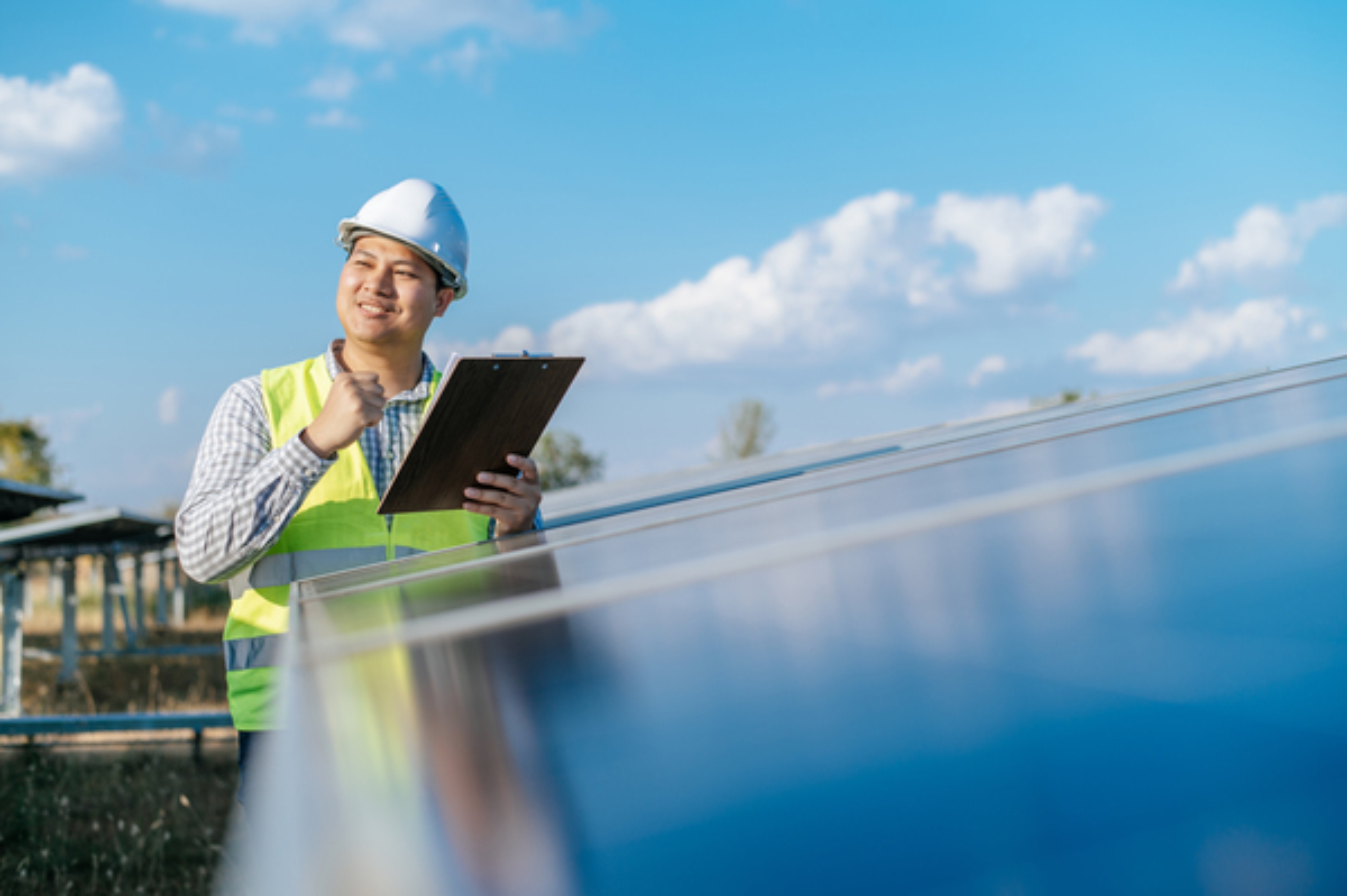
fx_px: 1869
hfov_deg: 39.6
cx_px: 674
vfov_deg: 26.9
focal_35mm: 50
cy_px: 448
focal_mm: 50
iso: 100
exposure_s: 1/2000
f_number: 2.8
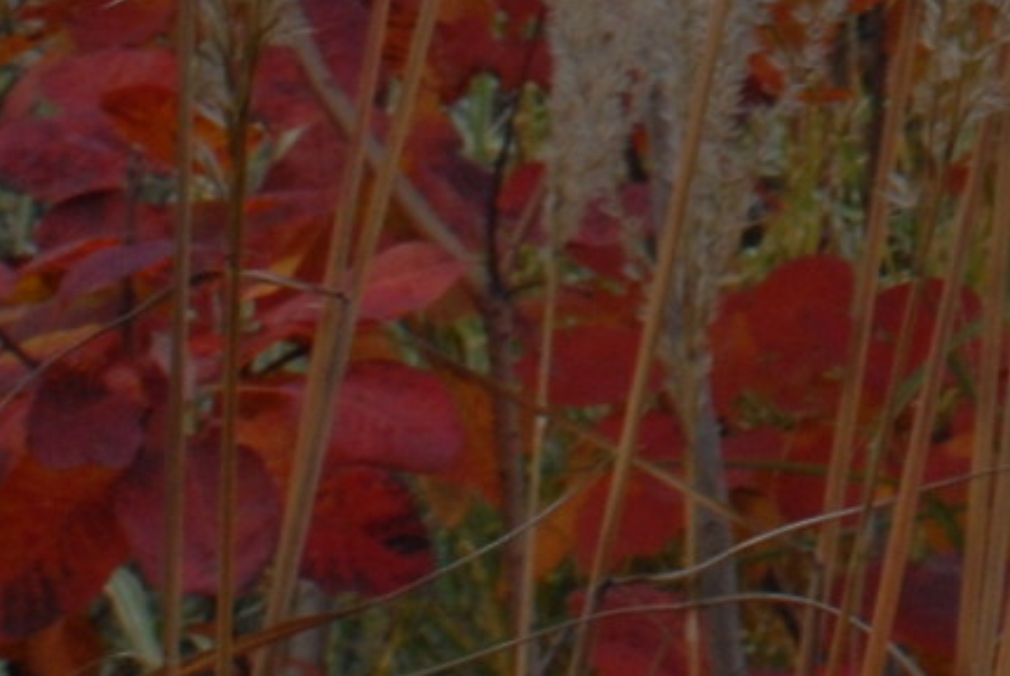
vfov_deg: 6.5
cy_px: -885
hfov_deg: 9.7
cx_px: 1818
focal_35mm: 201
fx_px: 5647
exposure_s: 1/20
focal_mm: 24
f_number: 16
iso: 250
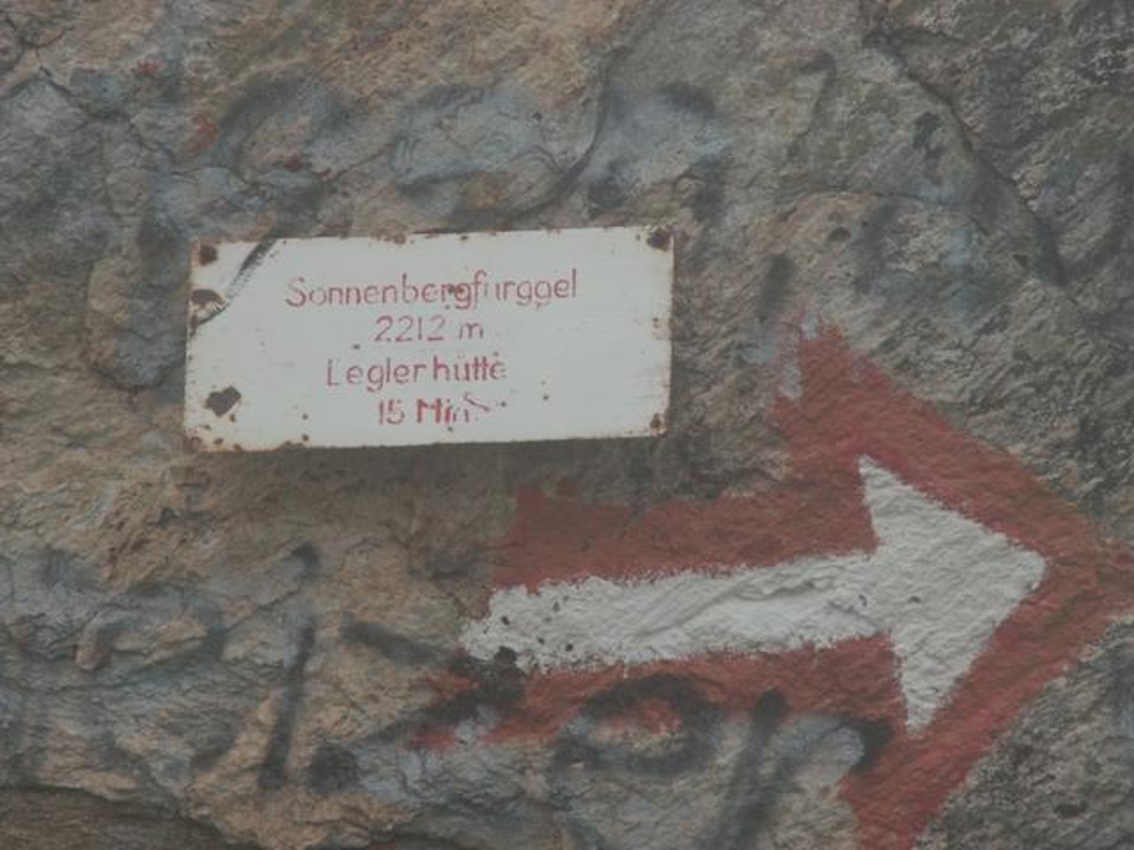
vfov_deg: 7.3
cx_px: 567
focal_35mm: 203
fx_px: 6650
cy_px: 425
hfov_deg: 9.7
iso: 50
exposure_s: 1/80
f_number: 4
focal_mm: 33.3
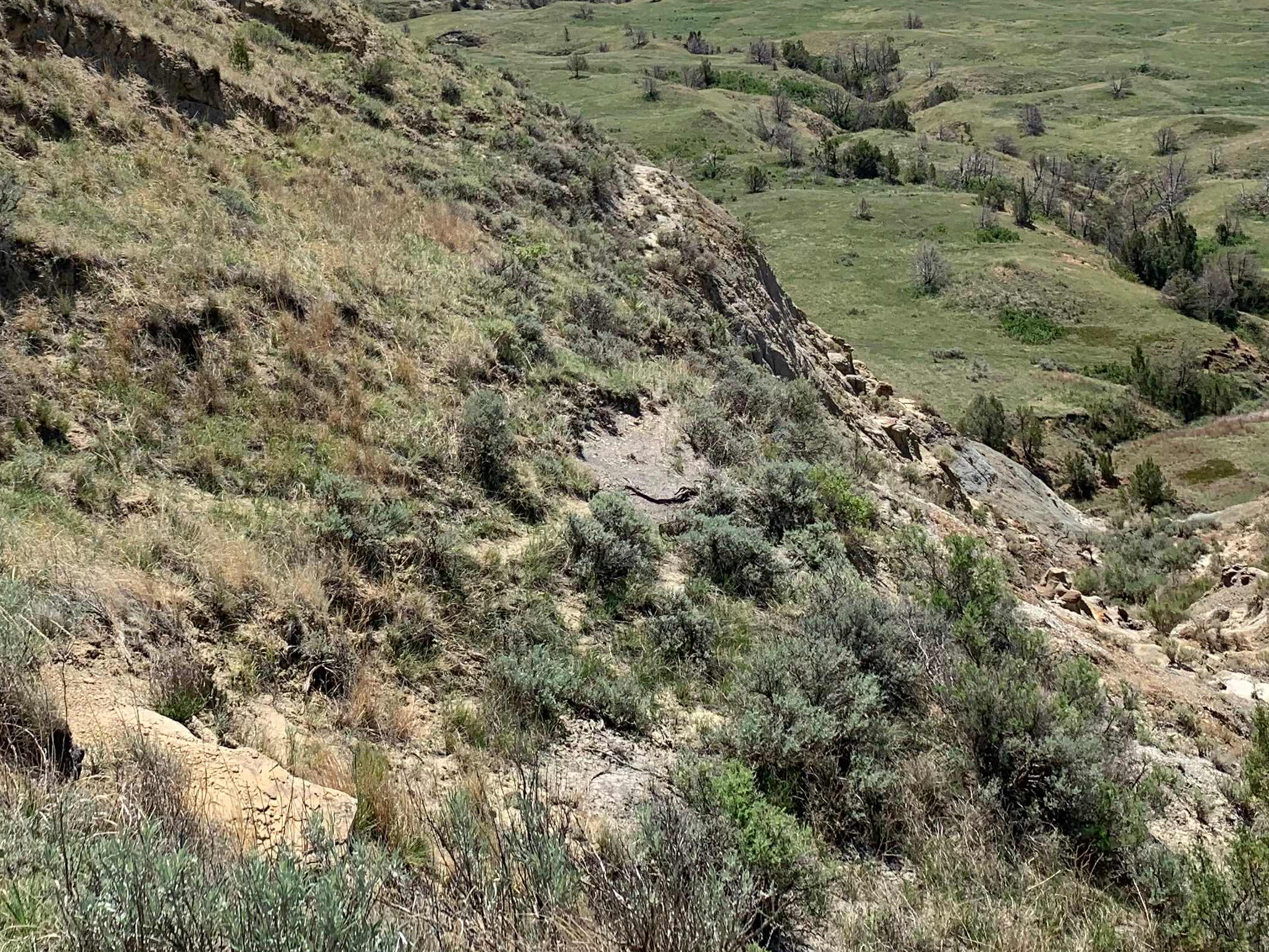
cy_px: 96
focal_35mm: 51
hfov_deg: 37.0
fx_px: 1870
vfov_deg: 27.5
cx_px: 411
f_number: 1.8
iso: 25
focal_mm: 4.25
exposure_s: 1/2833
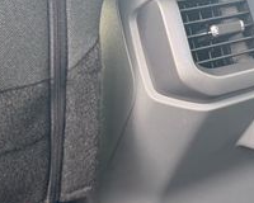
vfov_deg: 20.3
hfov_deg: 24.3
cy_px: 58
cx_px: 249
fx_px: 564
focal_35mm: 75
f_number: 1.78
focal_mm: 6.76
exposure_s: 1/70
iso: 200
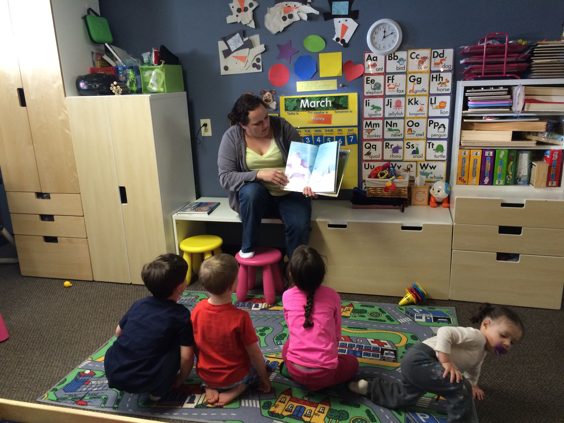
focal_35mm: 29
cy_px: 212
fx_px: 472
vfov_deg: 48.2
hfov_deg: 61.7
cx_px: 282
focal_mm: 4.15
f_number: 2.2
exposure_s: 1/30
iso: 200
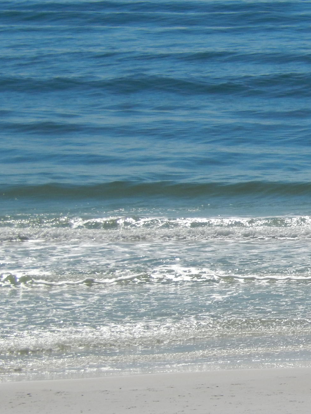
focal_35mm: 306
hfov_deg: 4.8
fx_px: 3667
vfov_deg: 6.5
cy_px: 249
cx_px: 325
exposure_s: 1/500
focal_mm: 24.1
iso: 125
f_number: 11.2
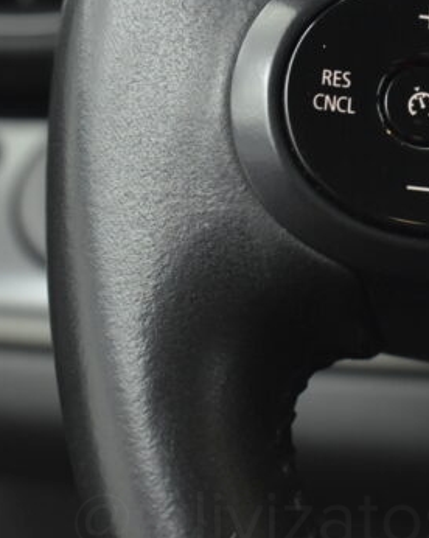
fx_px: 1543
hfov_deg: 15.6
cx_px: 389
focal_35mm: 97
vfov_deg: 19.7
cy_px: 180
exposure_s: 1/50
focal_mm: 31
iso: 1600
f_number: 4.2
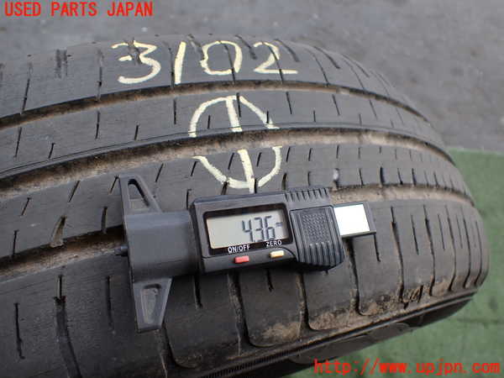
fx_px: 437
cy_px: 189
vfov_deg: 46.8
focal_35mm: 30
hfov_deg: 60.0
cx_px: 252
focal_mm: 5.4
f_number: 2.3
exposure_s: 1/125
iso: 125
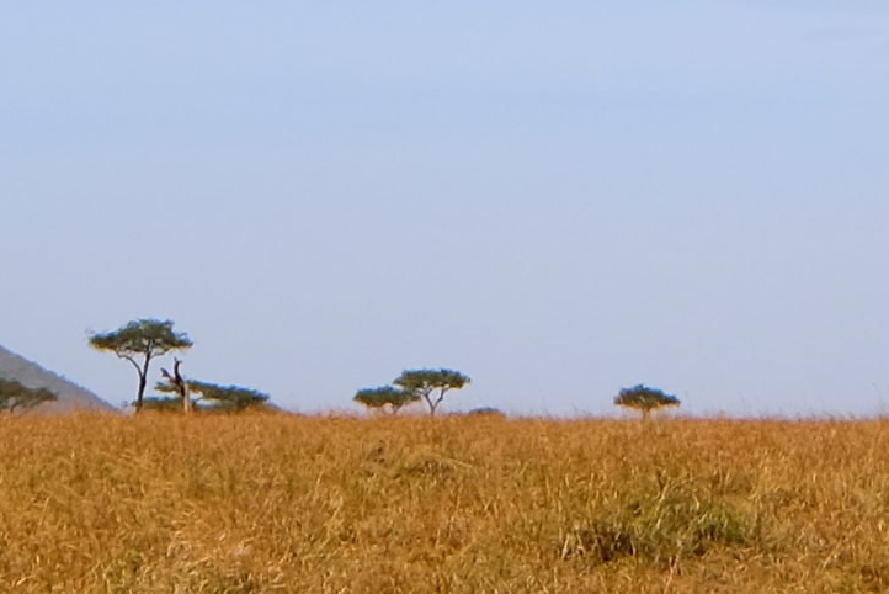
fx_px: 6028
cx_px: 1406
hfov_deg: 8.2
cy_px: -705
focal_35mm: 244
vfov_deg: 5.5
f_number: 9
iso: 200
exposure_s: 1/450
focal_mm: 24
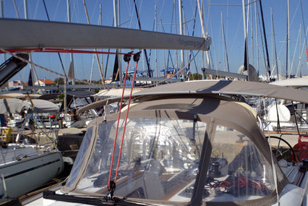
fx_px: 411
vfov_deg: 28.0
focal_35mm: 48
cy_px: 137
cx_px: 201
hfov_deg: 40.6
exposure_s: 1/1250
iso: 100
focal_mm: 22
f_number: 4
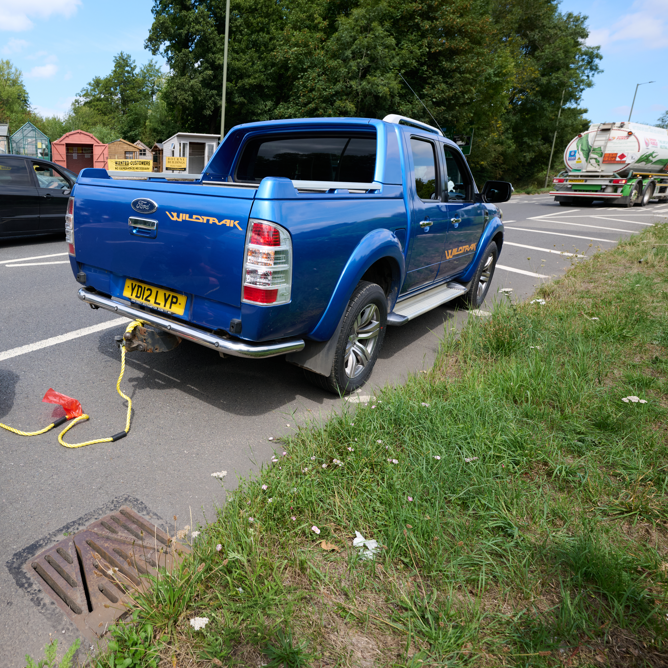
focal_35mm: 22
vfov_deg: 70.5
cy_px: 325
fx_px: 473
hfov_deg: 65.6
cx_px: 156
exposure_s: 1/800
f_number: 5.6
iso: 250
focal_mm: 16.5
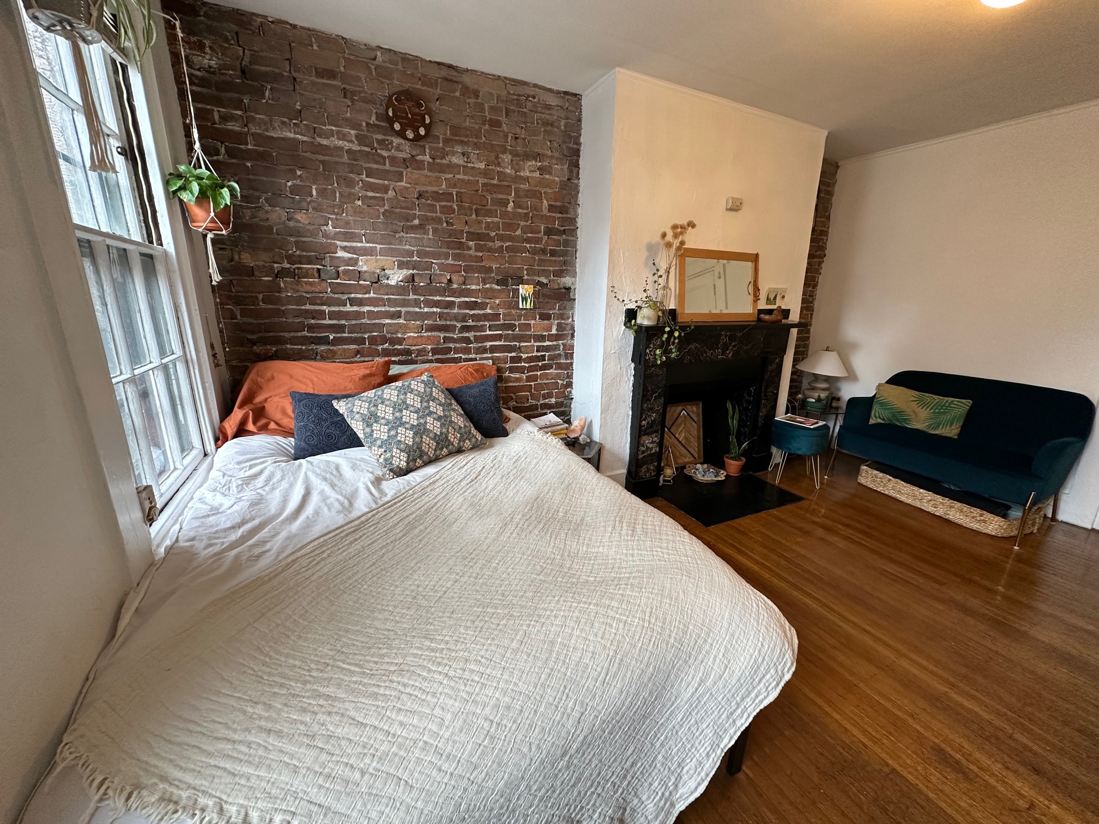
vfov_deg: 85.7
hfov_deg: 102.1
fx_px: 444
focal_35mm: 14
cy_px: 412
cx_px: 550
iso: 160
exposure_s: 1/60
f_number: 2.2
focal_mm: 2.22
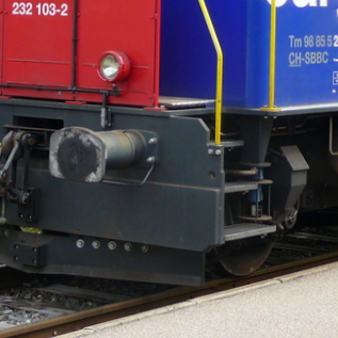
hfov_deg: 13.0
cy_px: 10
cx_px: 196
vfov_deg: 12.9
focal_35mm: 134
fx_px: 1480
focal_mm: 8
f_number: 4.2
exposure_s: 1/200
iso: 100
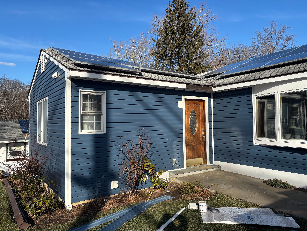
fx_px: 231
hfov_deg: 67.3
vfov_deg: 53.1
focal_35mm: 26
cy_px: 116
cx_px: 154
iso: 50
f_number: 1.6
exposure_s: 1/2513
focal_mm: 5.96
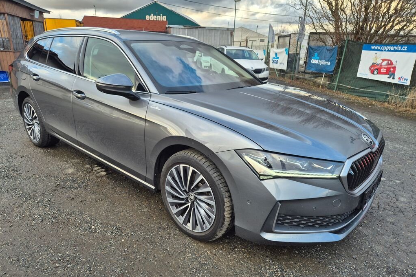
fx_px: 277
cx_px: 208
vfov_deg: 53.1
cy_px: 147
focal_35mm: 24
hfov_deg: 73.8
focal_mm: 5.4
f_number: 1.8
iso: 32
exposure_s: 1/180
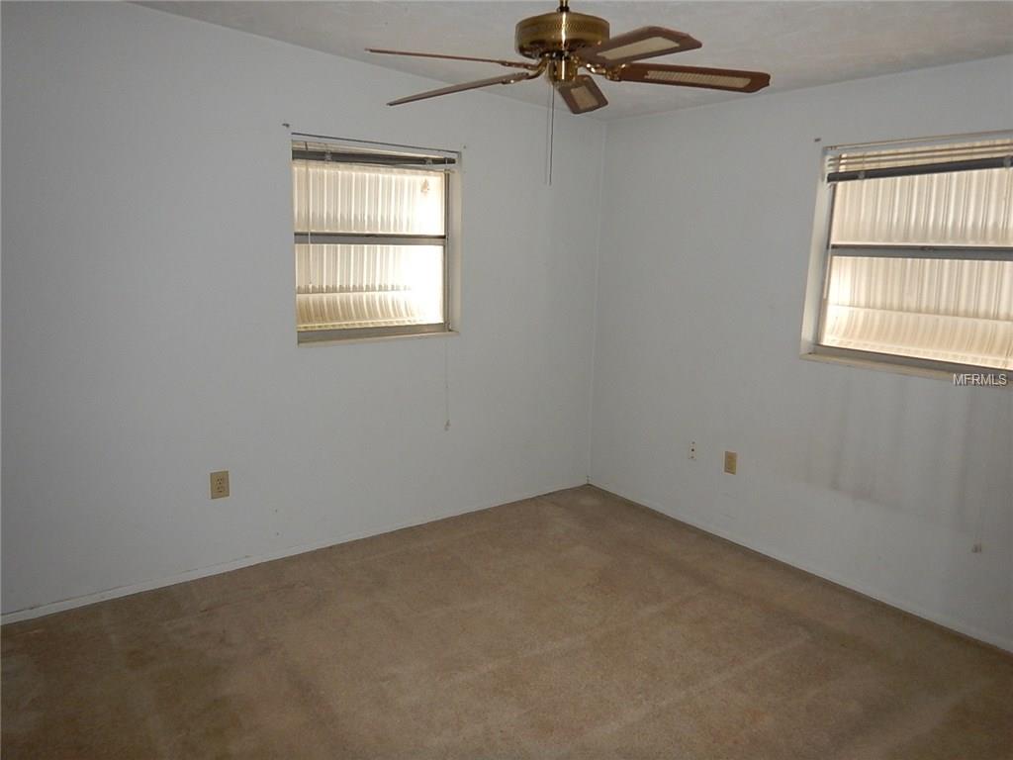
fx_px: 702
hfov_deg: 71.6
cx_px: 506
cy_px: 380
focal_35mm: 24
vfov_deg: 56.8
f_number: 2.8
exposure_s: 1/30
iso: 200
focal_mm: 4.3
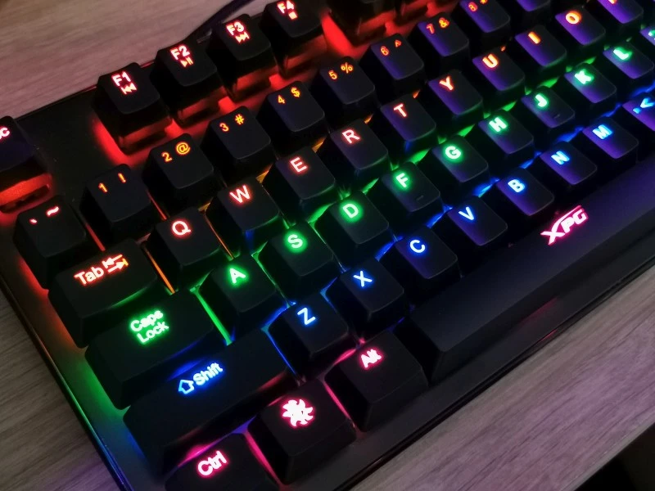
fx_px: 776
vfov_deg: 35.1
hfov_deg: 45.8
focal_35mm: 41
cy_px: 246
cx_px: 328
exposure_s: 1/24
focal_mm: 5.56
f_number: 1.6
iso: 800
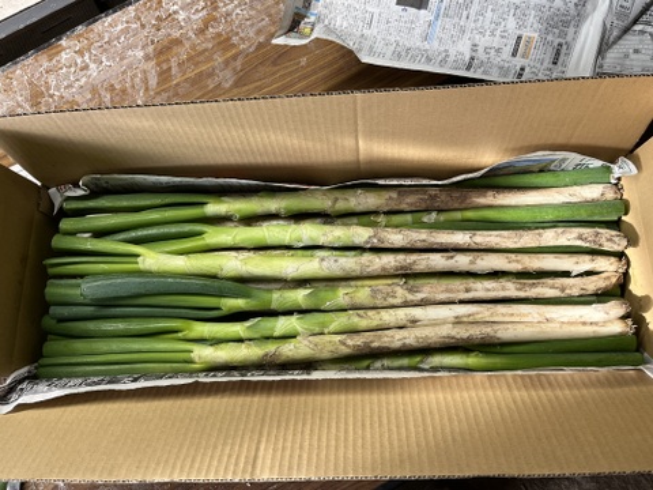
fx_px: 490
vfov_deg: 53.1
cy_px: 245
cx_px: 326
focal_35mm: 26
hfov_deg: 67.3
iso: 80
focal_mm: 5.1
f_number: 1.6
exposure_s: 1/121
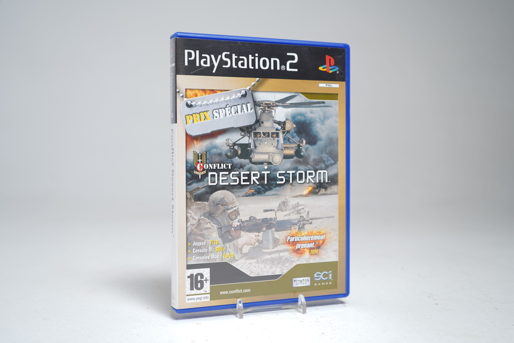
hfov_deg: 46.4
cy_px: 172
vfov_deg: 31.9
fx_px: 600
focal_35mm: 42
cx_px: 257
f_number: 5.6
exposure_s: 1/3
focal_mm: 42
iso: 64
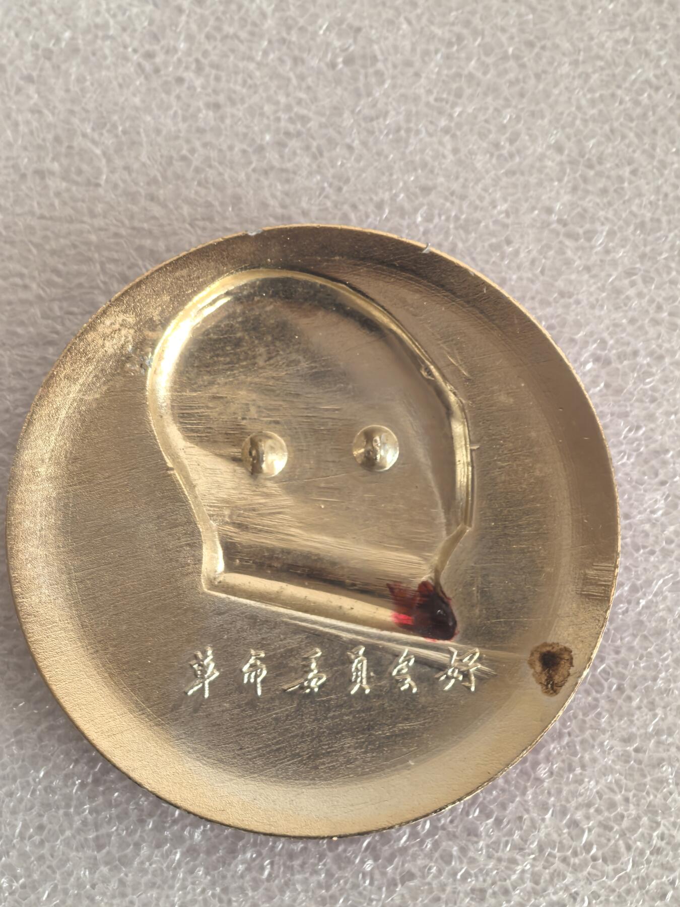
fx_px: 3222
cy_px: 454
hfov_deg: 12.0
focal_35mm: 123
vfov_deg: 16.0
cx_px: 340
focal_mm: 14.6
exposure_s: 1/50
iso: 200
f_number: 3
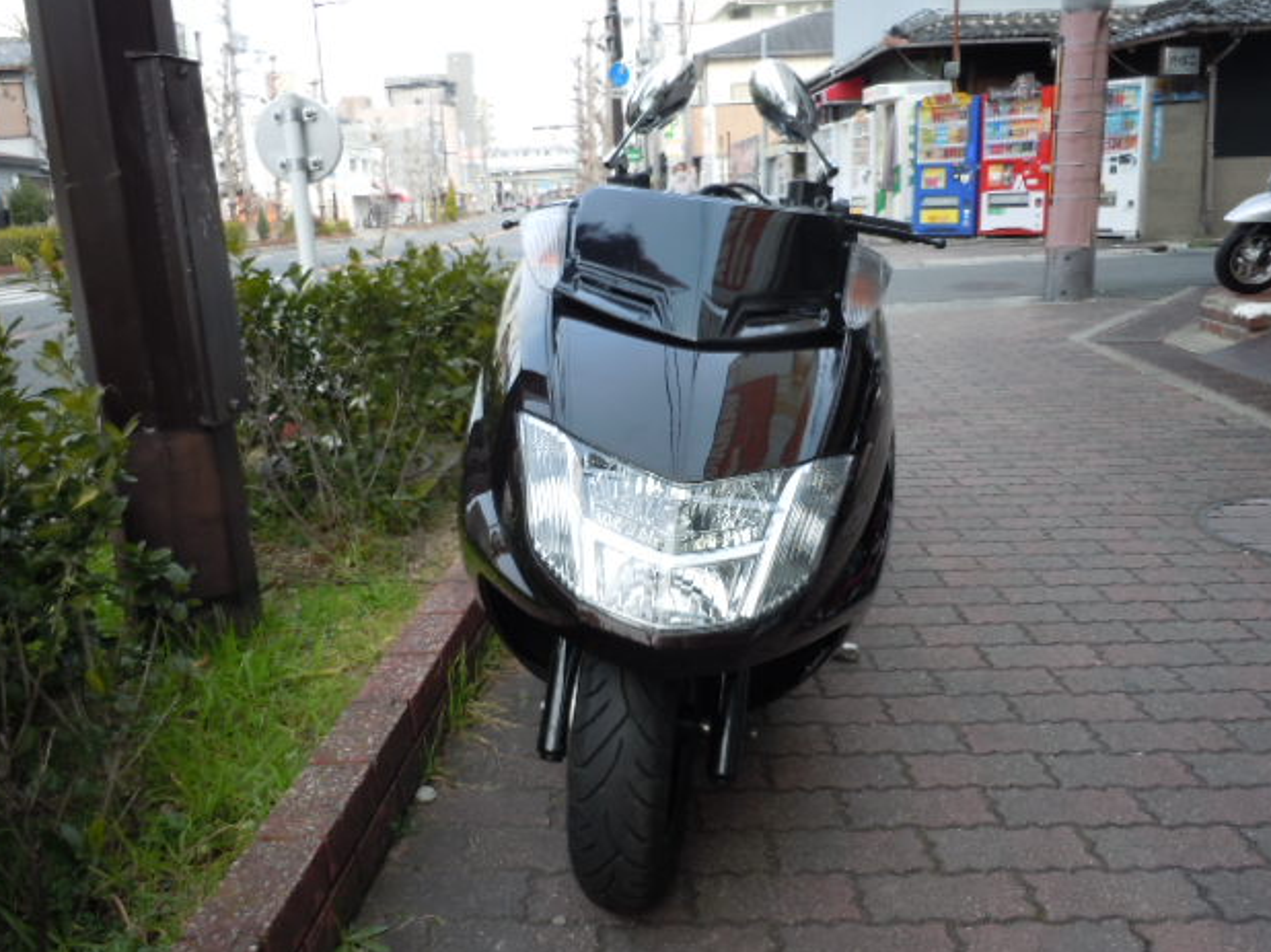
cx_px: 631
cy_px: 469
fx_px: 1064
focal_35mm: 29
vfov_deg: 48.2
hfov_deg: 61.7
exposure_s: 1/125
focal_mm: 5
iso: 100
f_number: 3.7
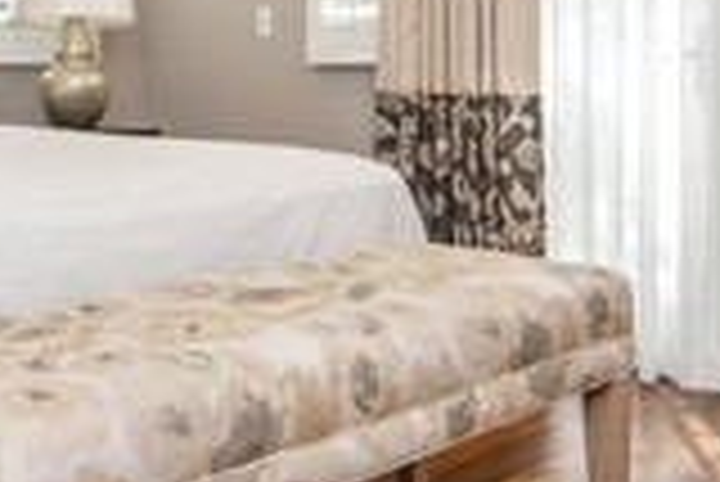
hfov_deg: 35.1
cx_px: 212
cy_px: 99
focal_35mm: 56
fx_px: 1121
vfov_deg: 23.9
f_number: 4
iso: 400
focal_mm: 14
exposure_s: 1/60
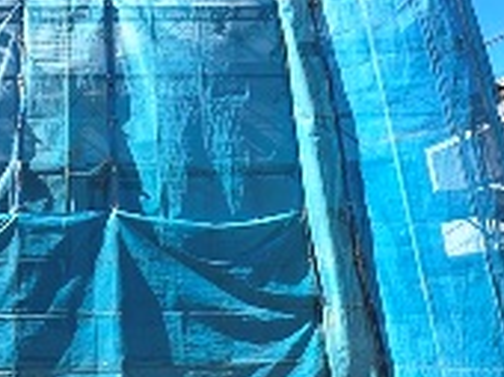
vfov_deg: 42.8
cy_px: 178
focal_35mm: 33
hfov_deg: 50.8
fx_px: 480
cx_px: 77
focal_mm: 2.22
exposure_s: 1/759
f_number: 2.2
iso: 40
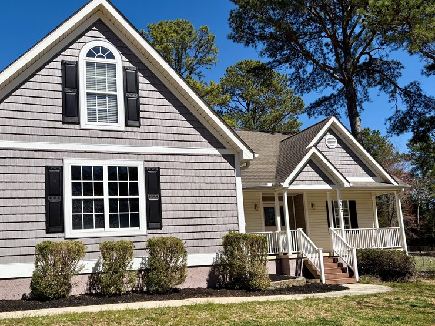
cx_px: 194
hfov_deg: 51.3
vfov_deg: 39.4
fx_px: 452
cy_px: 203
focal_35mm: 36
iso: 50
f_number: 1.6
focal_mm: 5.96
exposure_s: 1/4950
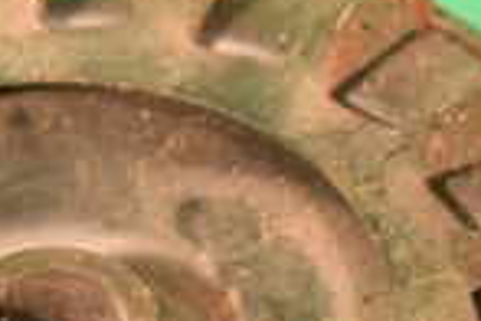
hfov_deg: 7.0
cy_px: 318
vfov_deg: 4.7
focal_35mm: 293
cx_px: 88
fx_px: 3914
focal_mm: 48
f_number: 6.3
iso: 640
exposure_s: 1/80
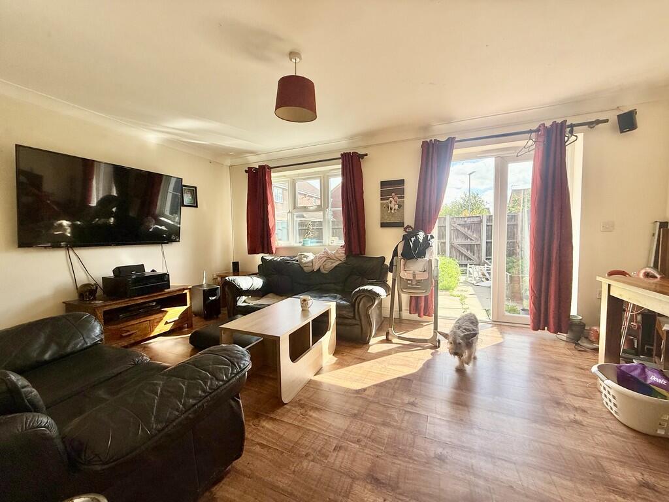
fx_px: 271
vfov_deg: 85.7
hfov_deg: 102.1
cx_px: 334
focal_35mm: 14
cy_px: 251
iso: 64
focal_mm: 2.22
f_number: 2.2
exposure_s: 1/353
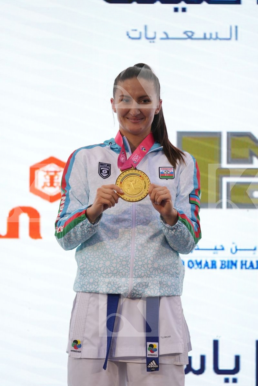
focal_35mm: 300
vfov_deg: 6.9
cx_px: 129
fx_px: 3225
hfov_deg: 4.6
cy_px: 193
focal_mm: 200
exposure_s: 1/250
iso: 400
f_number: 2.8
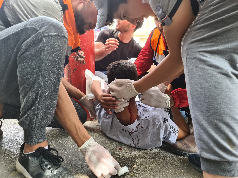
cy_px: 89
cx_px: 119
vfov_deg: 54.9
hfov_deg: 69.4
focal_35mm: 25
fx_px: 172
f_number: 1.8
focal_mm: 7
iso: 64
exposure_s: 1/100
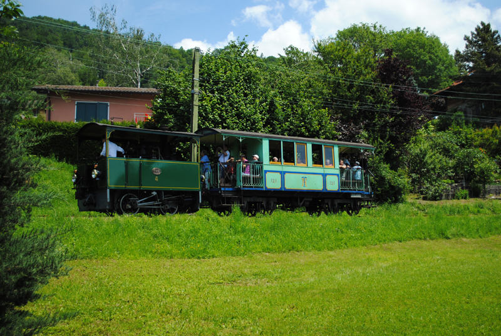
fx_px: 585
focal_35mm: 42
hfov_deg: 46.3
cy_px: 168
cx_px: 250
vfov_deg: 32.0
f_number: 4.5
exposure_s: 1/1250
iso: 200
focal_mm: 28
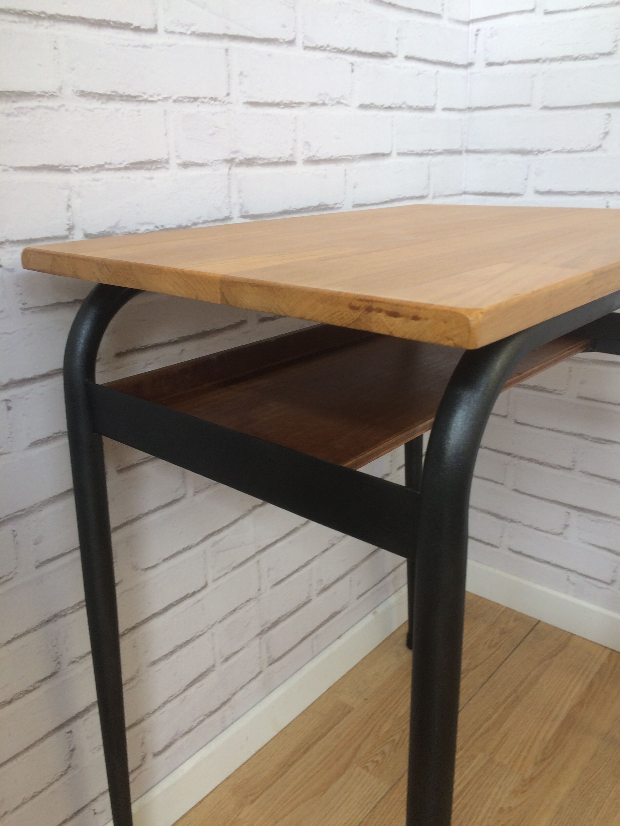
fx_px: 693
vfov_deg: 61.7
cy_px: 413
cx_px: 310
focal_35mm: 29
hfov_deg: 48.2
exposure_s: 1/100
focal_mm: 4.15
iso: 64
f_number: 2.2
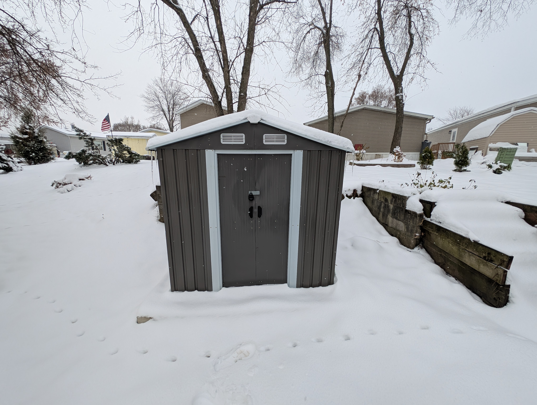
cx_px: 268
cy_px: 202
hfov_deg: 110.5
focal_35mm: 12
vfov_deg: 94.6
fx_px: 186
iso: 46
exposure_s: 1/829
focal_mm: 2.23
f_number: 1.95
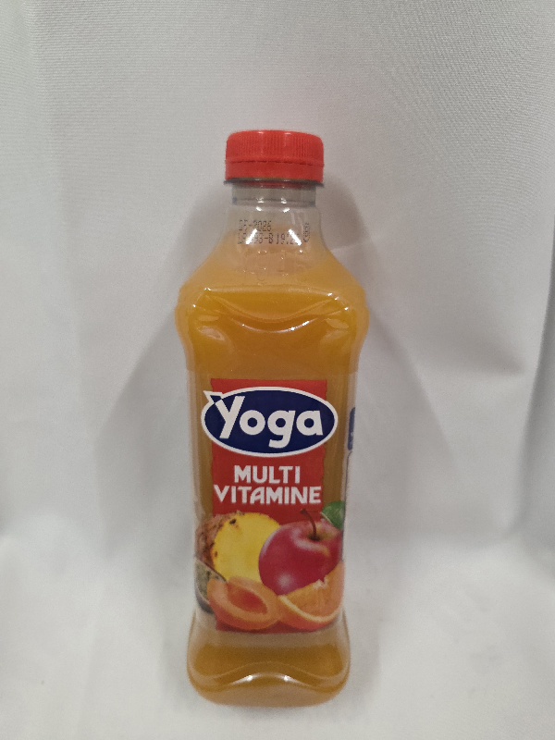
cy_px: 370
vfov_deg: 73.9
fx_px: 492
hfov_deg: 58.9
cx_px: 278
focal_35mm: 23
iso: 500
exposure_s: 1/101
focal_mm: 6.3
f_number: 1.7
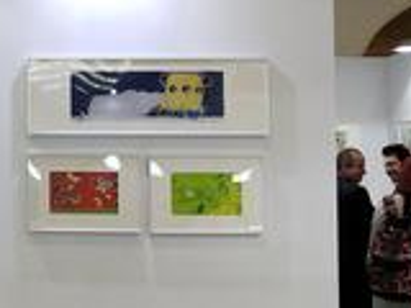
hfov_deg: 18.4
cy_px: 113
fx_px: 1223
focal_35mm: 103
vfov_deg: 14.4
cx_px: -41
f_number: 1.8
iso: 184
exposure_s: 1/100
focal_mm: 3.95
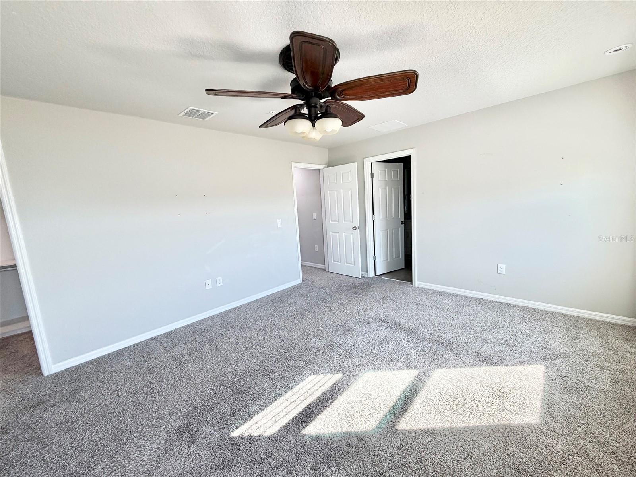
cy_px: 238
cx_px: 318
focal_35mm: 14
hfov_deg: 102.1
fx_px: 257
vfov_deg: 85.7
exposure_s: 1/120
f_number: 2.2
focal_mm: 2.22
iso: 125
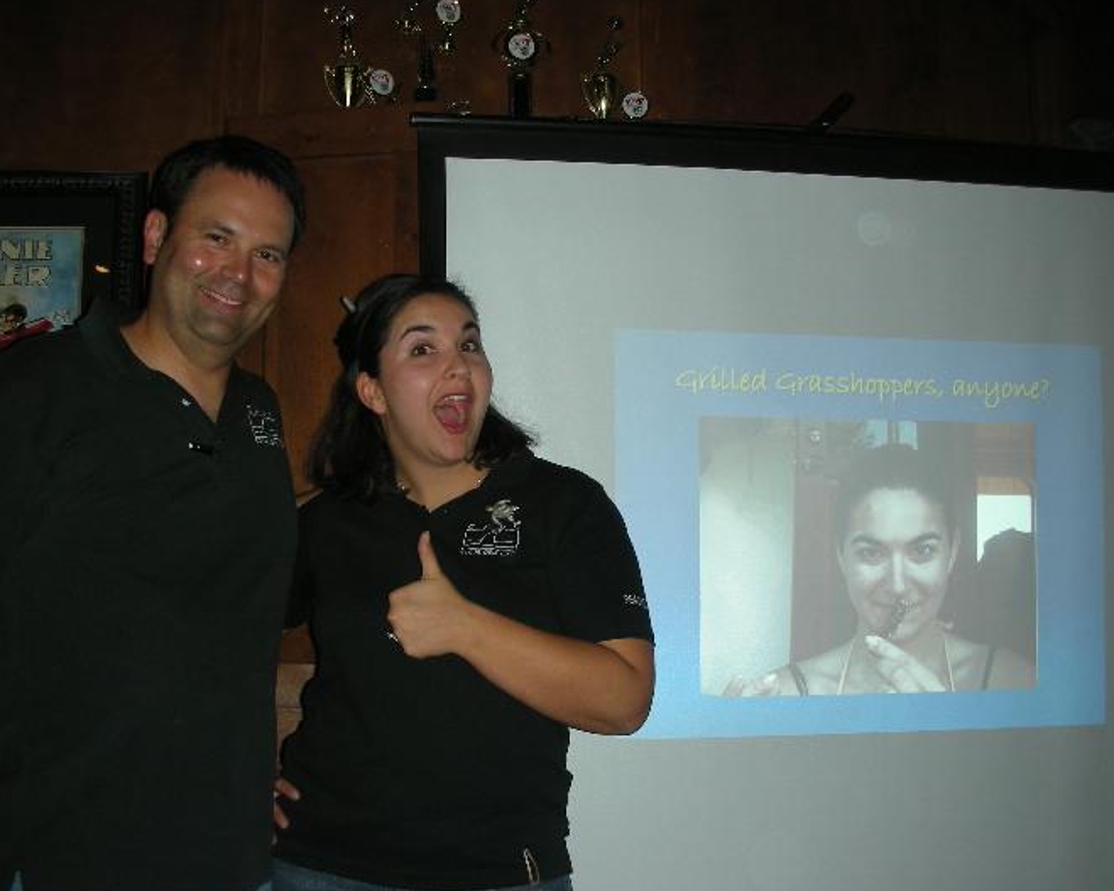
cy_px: 479
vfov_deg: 37.3
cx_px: 475
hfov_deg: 45.7
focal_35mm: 40
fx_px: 1319
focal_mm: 5.8
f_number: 2.8
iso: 55
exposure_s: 1/60
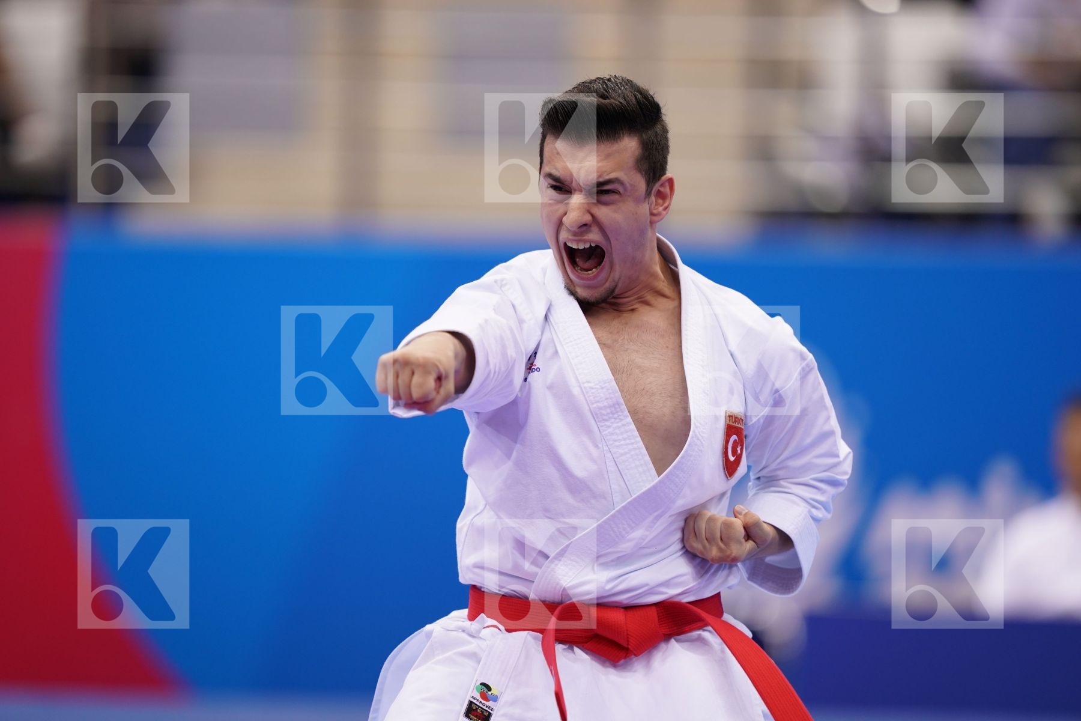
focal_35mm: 400
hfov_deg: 5.2
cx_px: 540
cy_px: 360
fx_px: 12010
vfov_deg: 3.4
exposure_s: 1/500
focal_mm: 400
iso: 800
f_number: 2.8
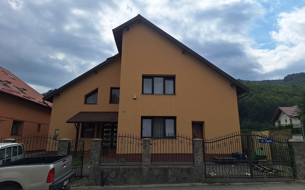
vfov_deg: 49.0
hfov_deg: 72.6
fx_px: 208
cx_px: 155
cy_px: 79
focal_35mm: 25
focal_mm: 5.54
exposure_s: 1/7813
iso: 40
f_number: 1.8
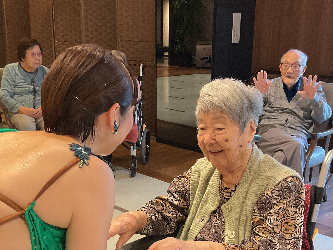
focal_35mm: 51
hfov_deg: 37.5
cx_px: 170
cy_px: 189
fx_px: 491
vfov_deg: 28.1
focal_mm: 3
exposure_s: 1/50
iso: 100
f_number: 1.8
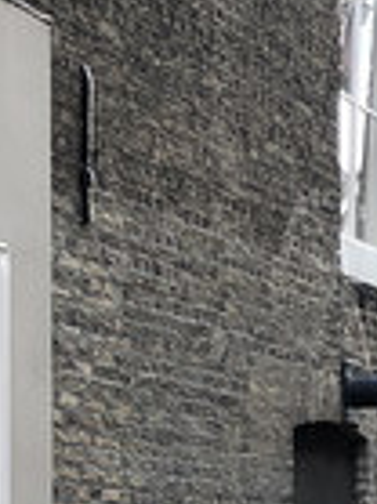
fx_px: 2734
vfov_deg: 10.5
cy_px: 421
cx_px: 1033
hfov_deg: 7.2
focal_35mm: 188
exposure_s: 1/120
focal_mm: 3.99
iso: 20
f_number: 1.8
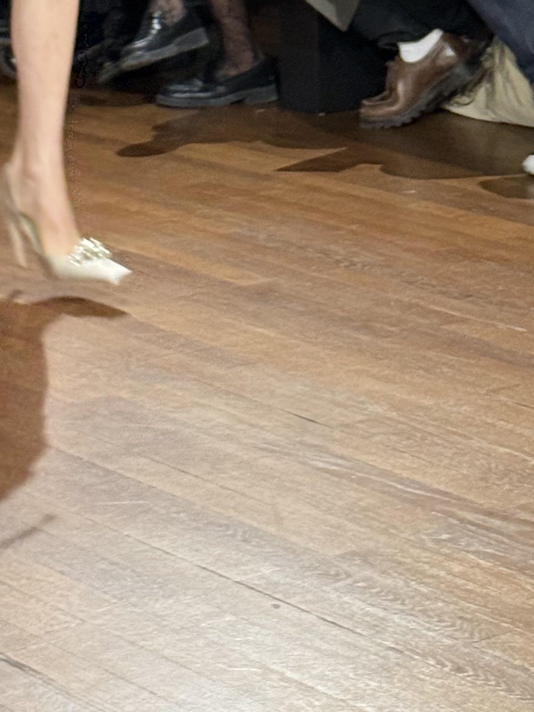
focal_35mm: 140
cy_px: -267
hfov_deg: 10.6
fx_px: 2879
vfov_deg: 13.5
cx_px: 88
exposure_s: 1/42
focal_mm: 6.76
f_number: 1.78
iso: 250
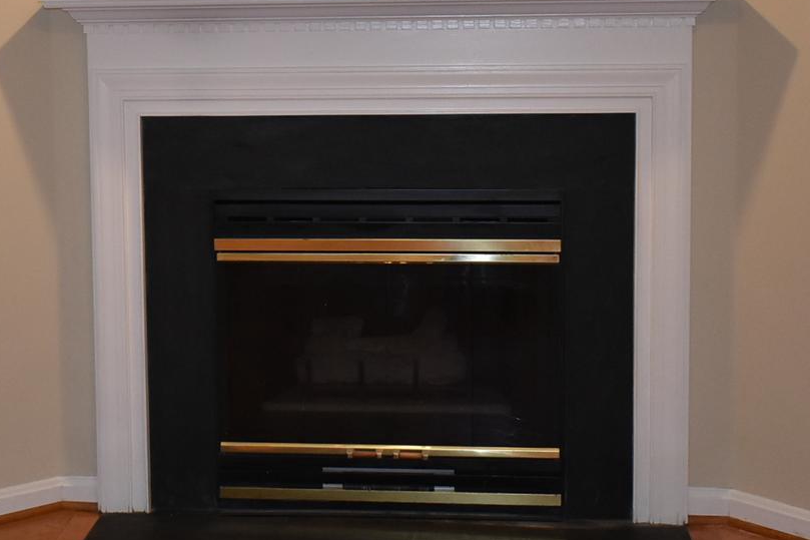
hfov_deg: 26.5
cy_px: 109
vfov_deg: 17.8
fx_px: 1710
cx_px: 249
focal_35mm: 76
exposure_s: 1/125
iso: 1250
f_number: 3.5
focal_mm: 20
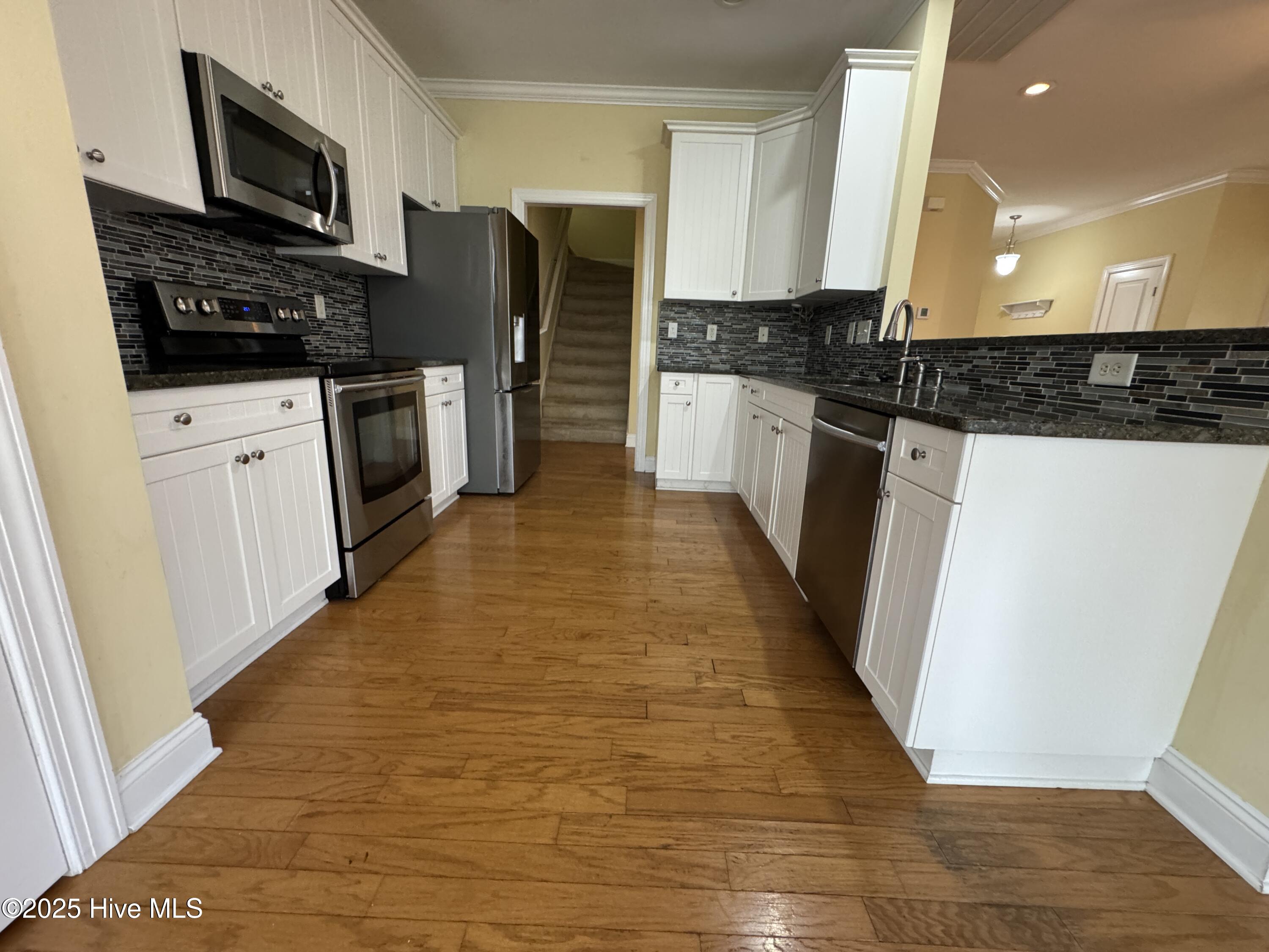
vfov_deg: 85.7
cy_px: 476
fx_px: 513
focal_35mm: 14
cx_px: 634
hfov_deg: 102.1
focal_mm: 2.22
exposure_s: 1/60
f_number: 2.2
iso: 500
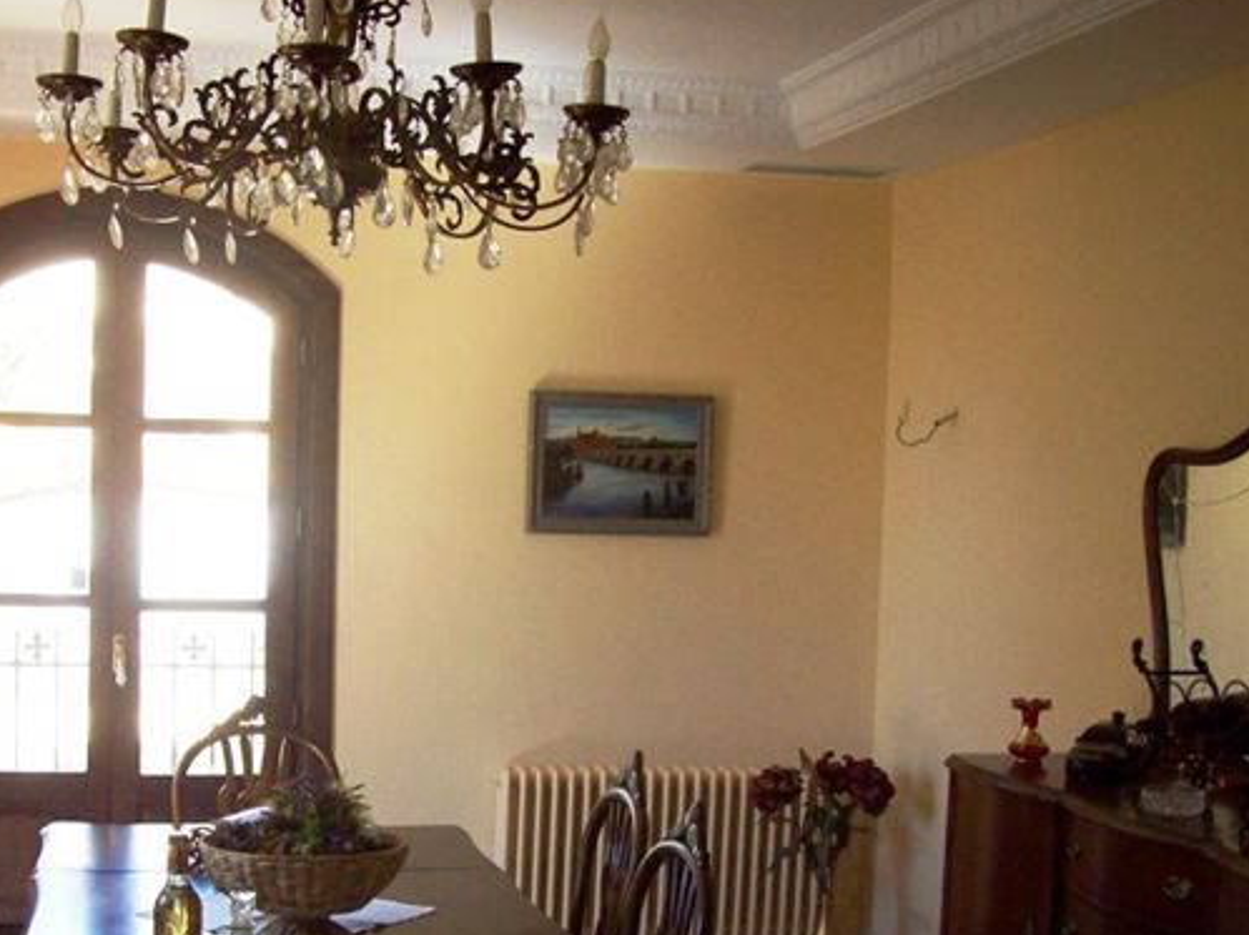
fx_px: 1839
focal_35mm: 51
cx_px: 458
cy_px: 647
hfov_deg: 37.3
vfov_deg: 28.3
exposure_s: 1/156
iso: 200
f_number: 2.7
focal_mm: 6
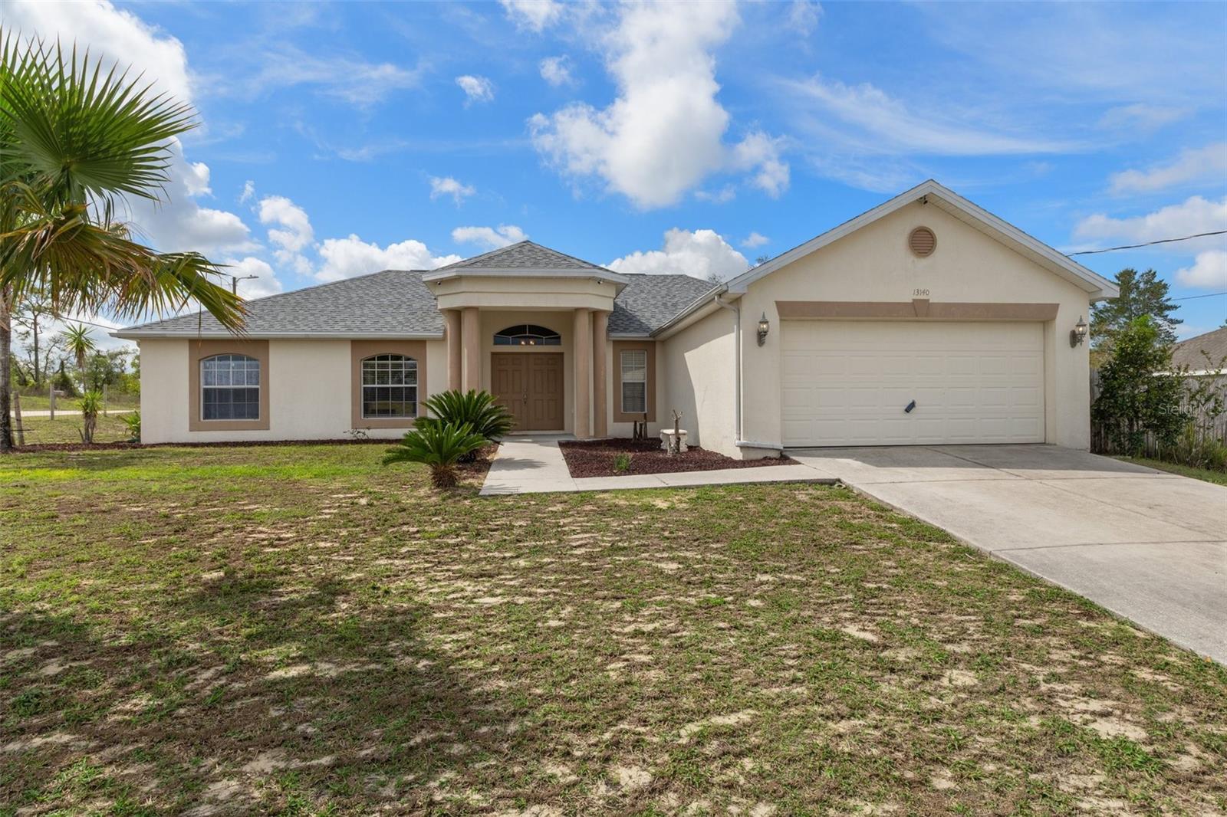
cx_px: 614
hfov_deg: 85.4
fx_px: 664
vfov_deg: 63.2
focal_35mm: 20
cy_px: 408
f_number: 8
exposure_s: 1/350
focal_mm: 13
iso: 250
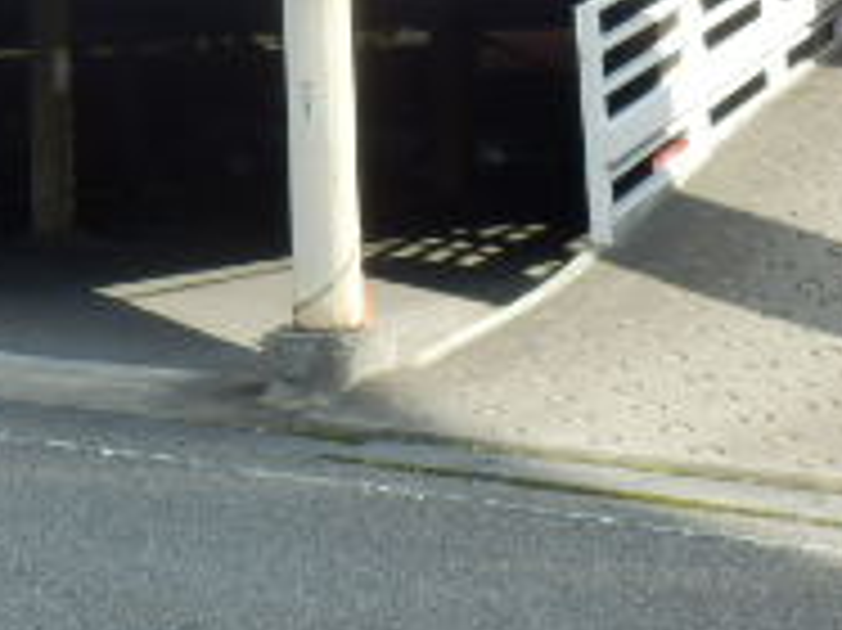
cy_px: -184
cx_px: -104
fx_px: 1993
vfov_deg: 16.9
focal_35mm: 82
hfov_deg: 22.4
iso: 80
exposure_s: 1/320
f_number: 3
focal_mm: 4.2
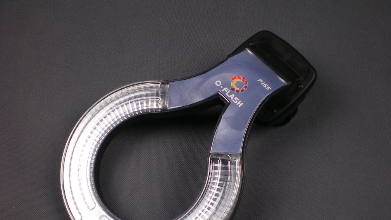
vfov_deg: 28.2
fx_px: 436
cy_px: 144
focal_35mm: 42
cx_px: 197
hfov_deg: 48.3
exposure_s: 1/40
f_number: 3.1
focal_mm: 6.3
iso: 64
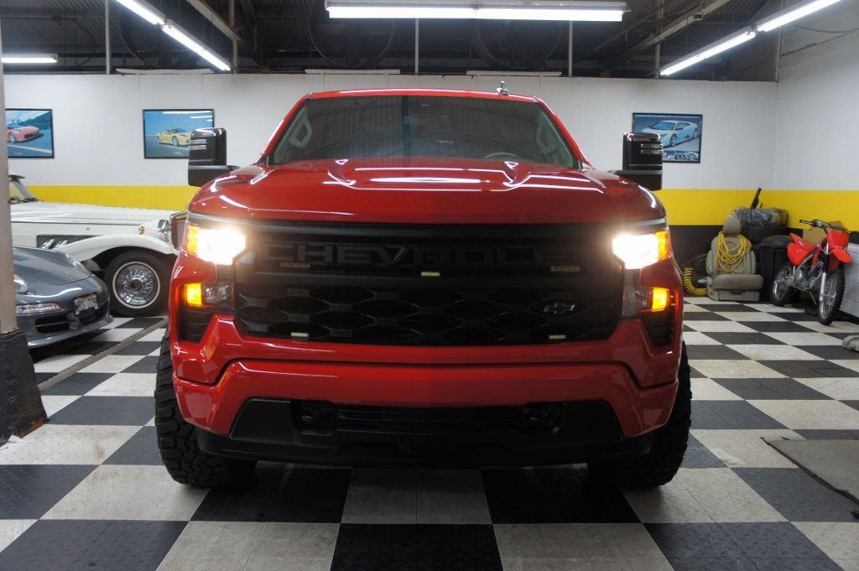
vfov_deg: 43.5
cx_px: 430
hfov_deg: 62.0
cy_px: 286
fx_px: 715
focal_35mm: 30
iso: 250
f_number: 4
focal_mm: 20
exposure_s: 1/30
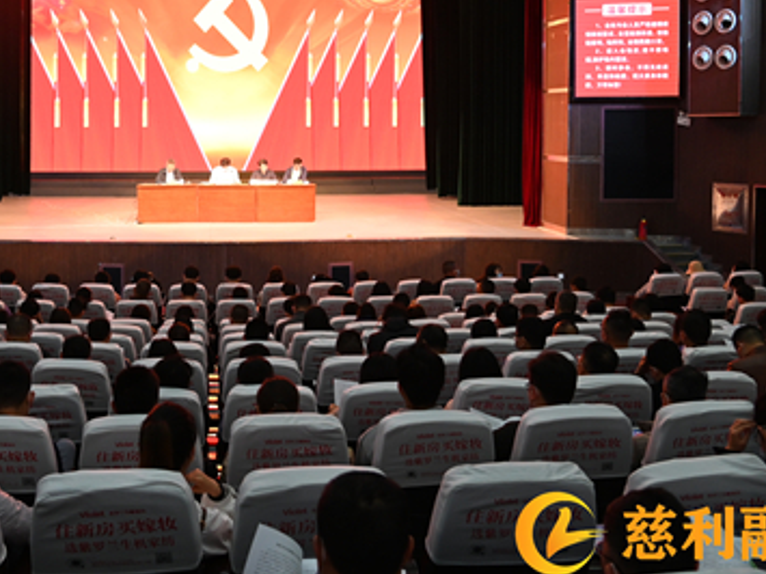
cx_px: 235
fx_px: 863
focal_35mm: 39
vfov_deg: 36.1
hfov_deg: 46.9
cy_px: 156
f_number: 5
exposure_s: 1/100
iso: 2000
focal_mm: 24
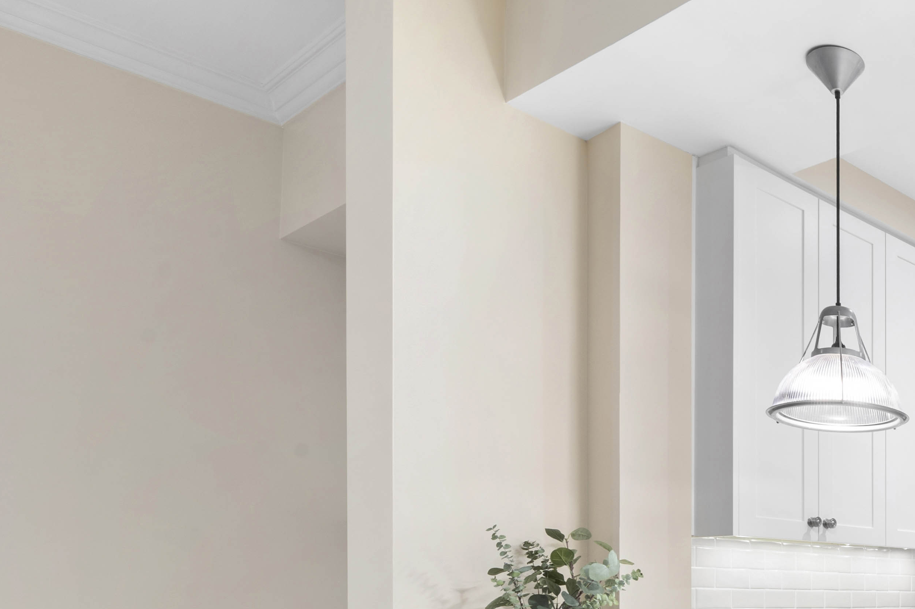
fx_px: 864
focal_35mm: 34
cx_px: 1063
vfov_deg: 35.2
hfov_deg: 41.2
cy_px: 606
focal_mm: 14
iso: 400
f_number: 11
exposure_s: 5
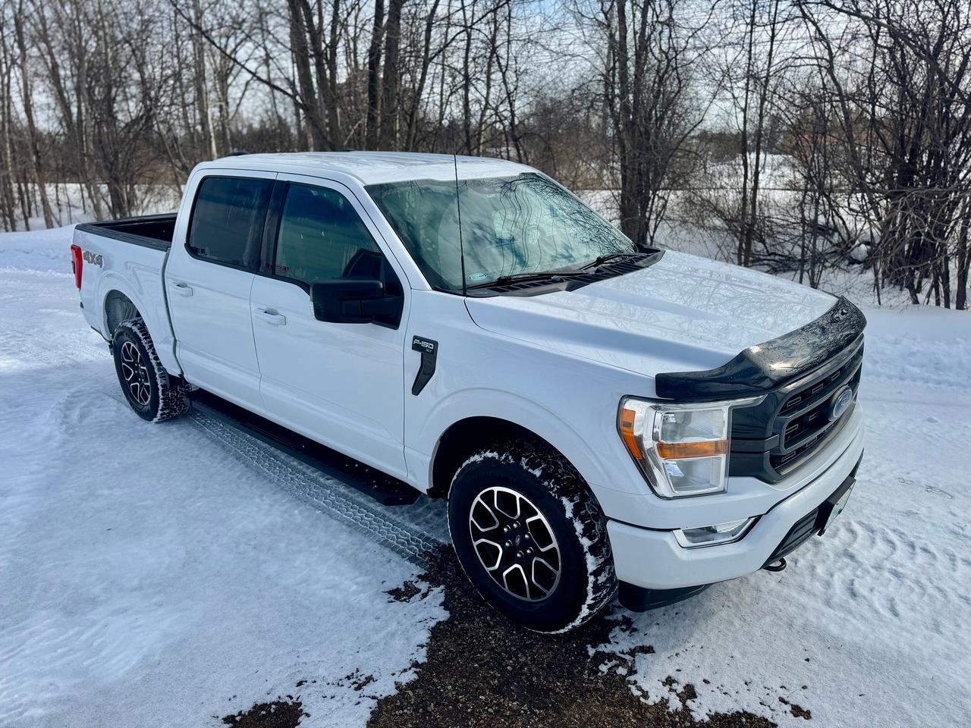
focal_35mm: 24
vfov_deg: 56.8
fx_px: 673
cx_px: 486
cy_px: 364
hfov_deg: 71.6
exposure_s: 1/7092
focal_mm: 6.76
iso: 80
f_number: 1.78
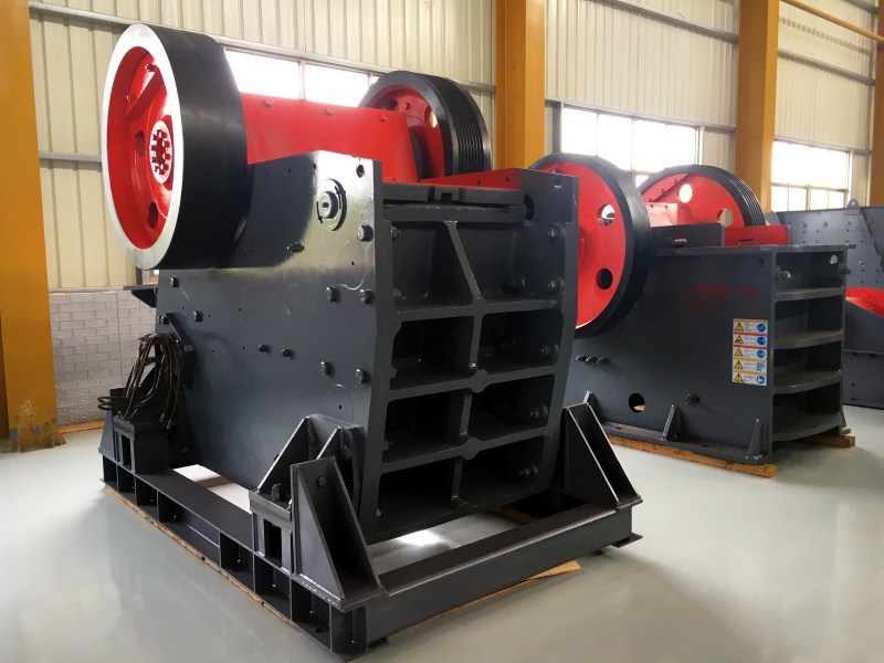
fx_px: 741
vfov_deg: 48.2
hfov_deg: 61.7
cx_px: 442
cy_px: 332
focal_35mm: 29
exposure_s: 1/33
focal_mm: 4.15
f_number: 2.2
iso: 32
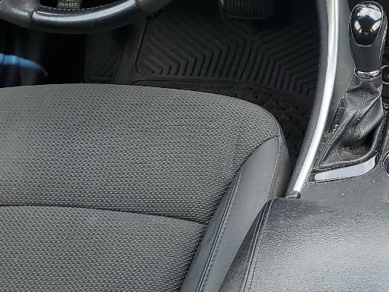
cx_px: 447
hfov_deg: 22.5
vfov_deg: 18.2
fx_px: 910
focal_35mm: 81
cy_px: 116
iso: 50
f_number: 1.5
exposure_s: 1/270
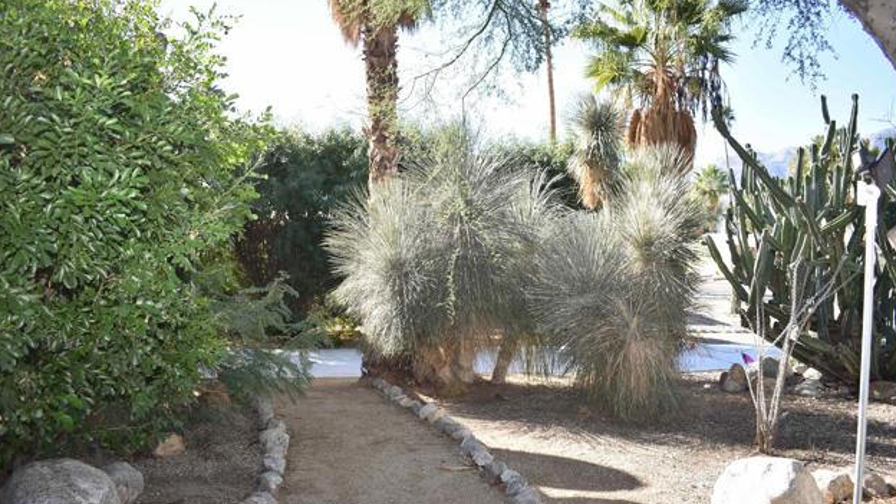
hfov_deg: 66.1
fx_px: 689
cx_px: 451
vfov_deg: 40.2
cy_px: 266
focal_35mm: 29
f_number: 4
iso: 100
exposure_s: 1/200
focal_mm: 18
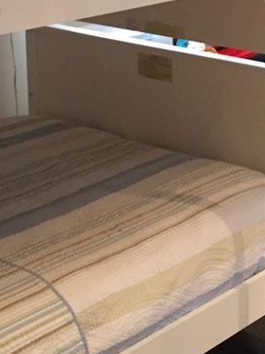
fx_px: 909
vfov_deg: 21.2
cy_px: -5
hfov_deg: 16.5
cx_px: 179
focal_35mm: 89
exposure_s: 1/30
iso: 200
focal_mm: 4.15
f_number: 2.2
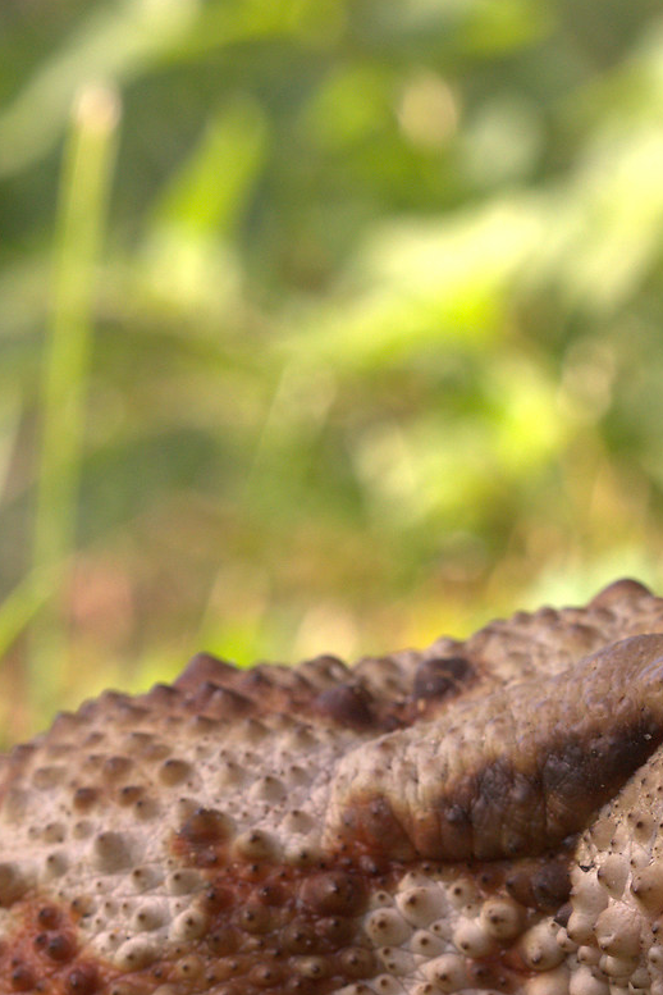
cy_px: 887
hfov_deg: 8.0
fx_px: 4696
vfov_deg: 12.0
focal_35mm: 170
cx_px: 895
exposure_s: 1/200
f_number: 10
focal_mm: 55
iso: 400
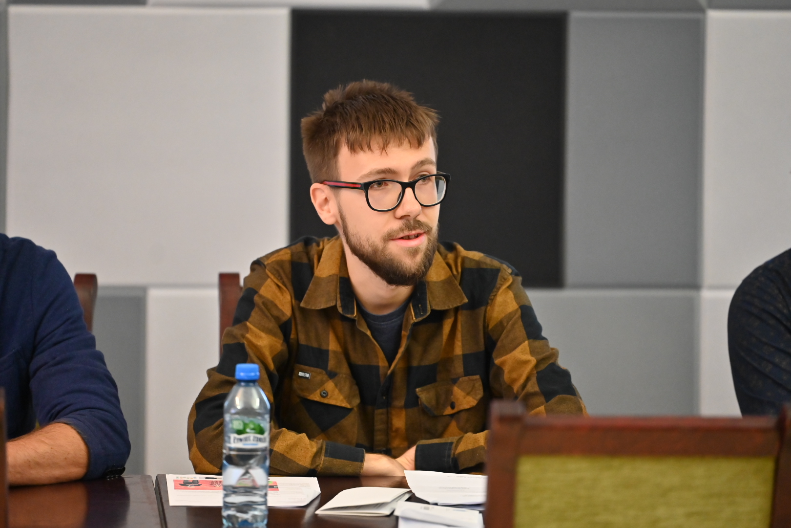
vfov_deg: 7.6
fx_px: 3955
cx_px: 396
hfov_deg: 11.4
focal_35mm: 180
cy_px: 264
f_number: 2.8
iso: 3200
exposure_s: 1/200
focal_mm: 180
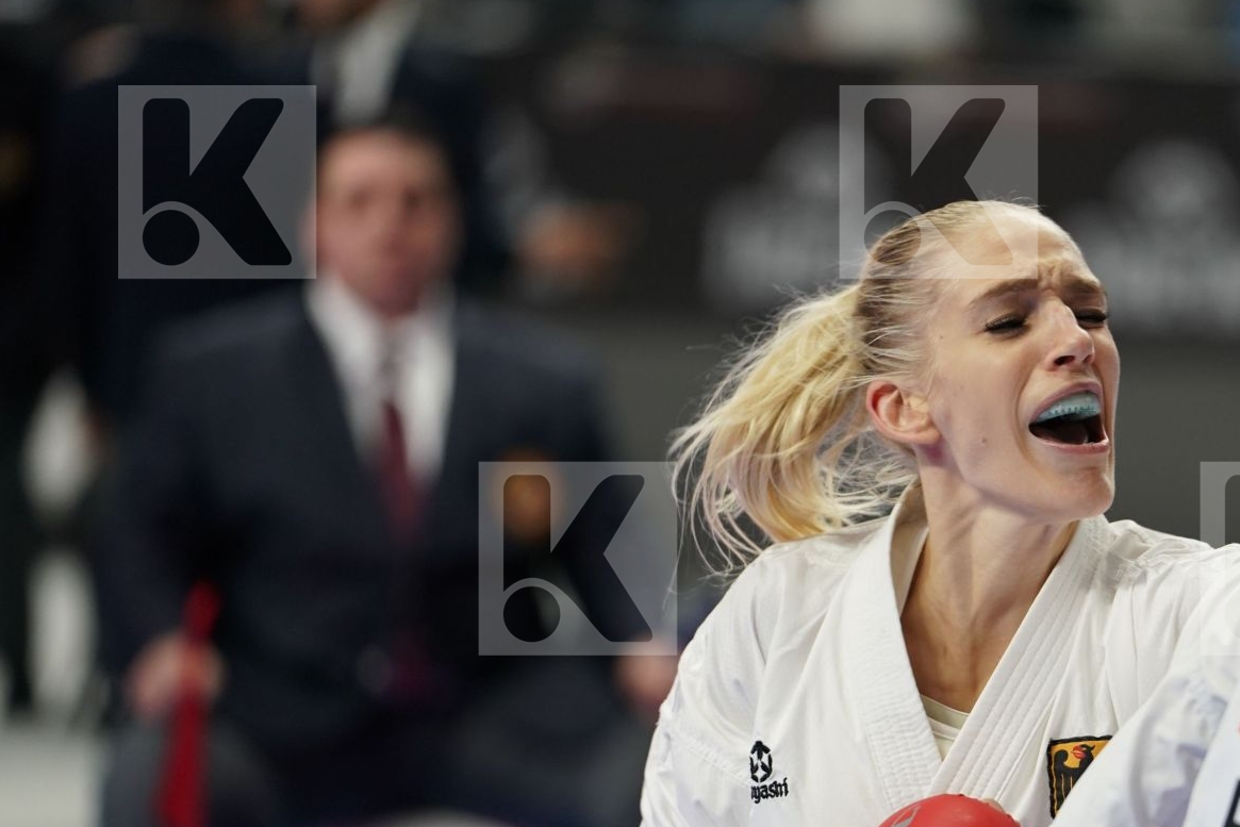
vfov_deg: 4.4
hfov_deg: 6.7
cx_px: 939
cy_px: 559
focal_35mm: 309
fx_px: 10644
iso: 1000
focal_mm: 200
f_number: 2.8
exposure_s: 1/1000
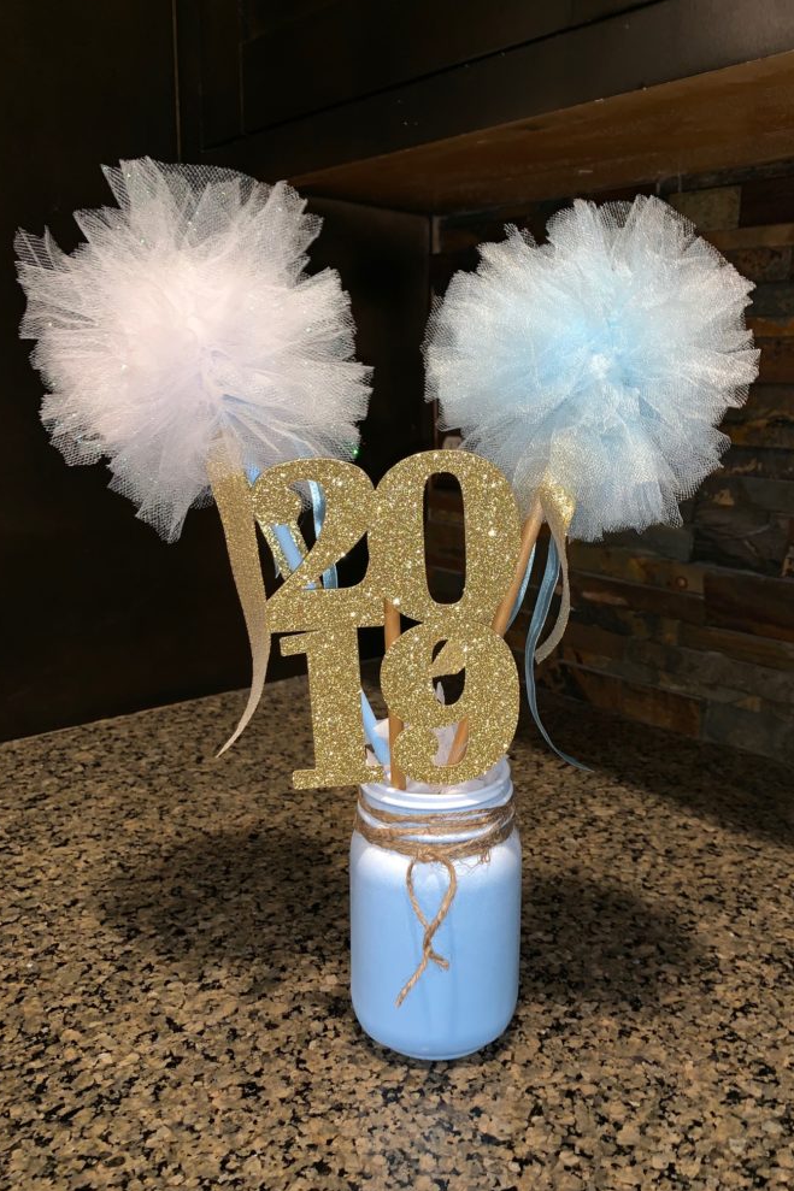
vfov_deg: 65.5
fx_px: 927
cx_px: 429
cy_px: 597
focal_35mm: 28
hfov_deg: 46.3
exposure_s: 1/4
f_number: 1.8
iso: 40
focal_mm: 4.25
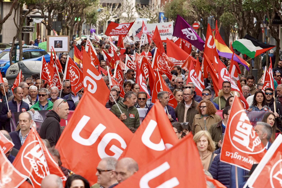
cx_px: 141
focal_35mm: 300
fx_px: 2350
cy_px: 94
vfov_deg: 4.6
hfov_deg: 6.9
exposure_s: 1/640
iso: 1000
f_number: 9
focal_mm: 200
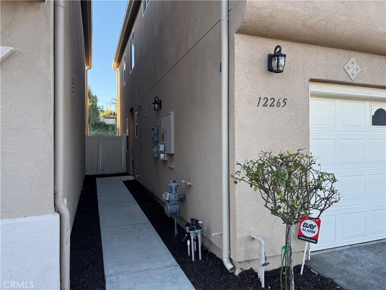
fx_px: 268
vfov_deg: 56.8
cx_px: 193
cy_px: 145
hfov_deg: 71.6
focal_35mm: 24
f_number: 1.78
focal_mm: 6.76
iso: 80
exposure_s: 1/407
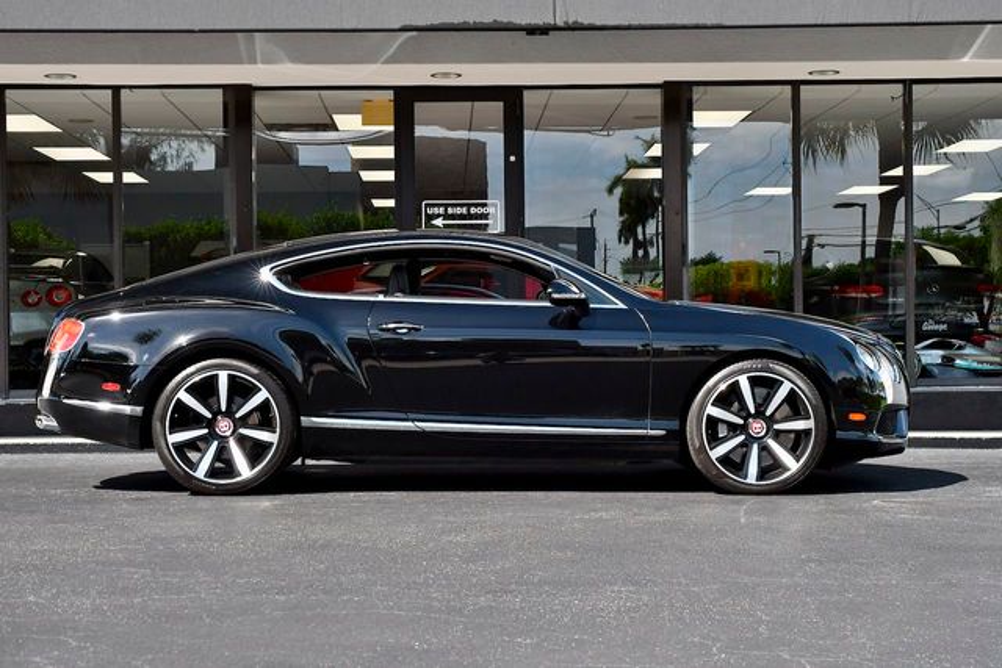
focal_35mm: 69
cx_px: 501
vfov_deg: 19.7
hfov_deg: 29.2
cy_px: 334
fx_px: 1921
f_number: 7.1
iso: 640
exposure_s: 1/500
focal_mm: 46
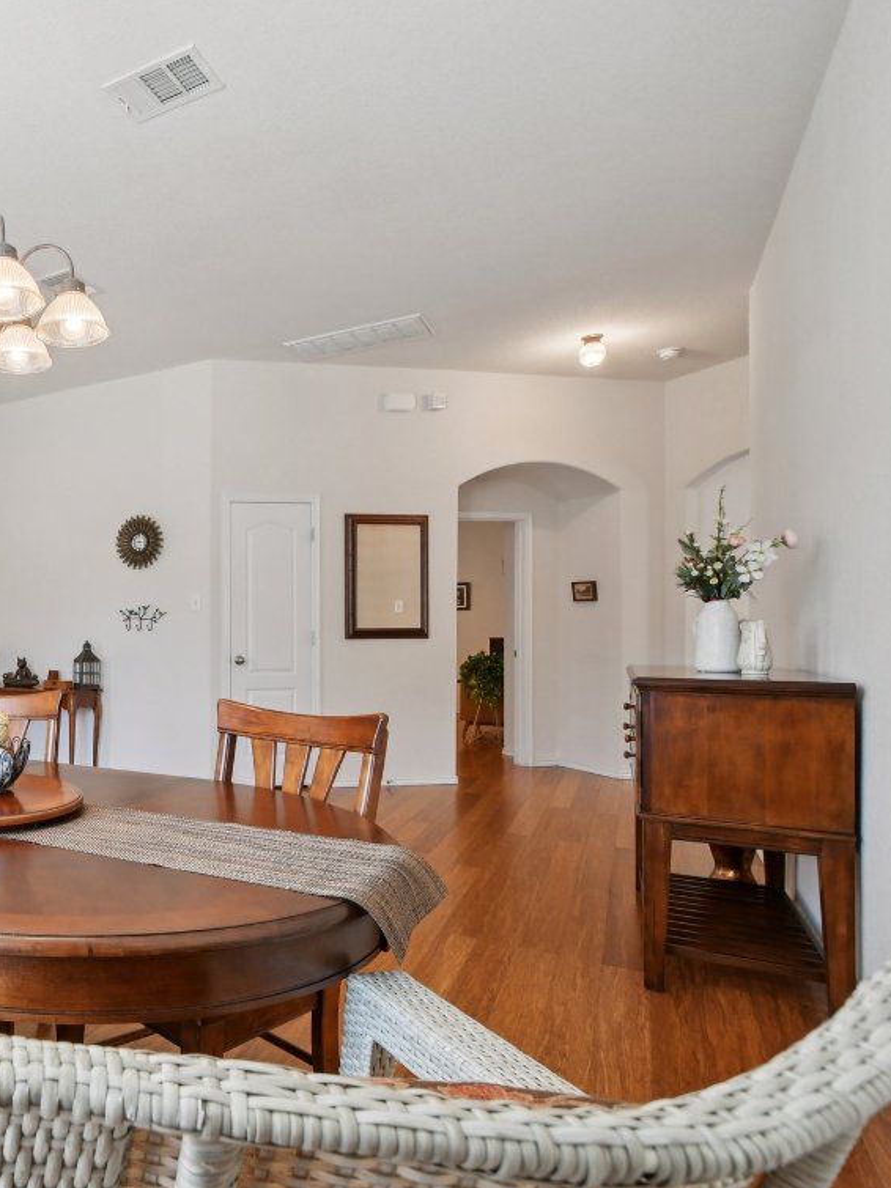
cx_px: 46
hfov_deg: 51.7
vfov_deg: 76.4
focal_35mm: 22
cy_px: 598
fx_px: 755
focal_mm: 10
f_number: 7.1
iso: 400
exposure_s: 1/40
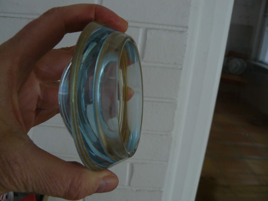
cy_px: 100
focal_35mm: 36
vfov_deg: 39.7
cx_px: 134
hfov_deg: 51.4
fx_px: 279
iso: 100
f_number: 2.8
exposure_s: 1/100
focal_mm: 6
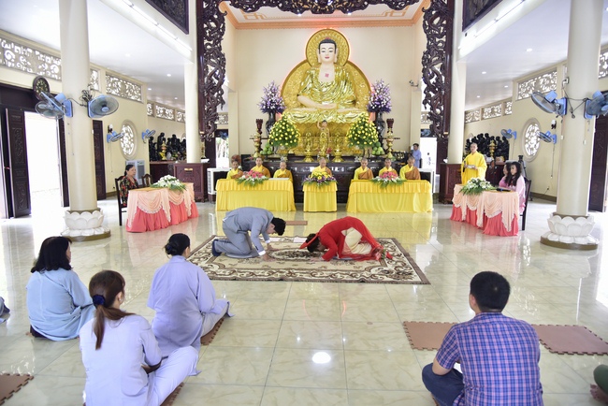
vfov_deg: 53.2
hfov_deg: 73.7
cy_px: 203
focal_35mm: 24
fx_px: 405
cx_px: 304
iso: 800
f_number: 4
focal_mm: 24
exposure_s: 1/50
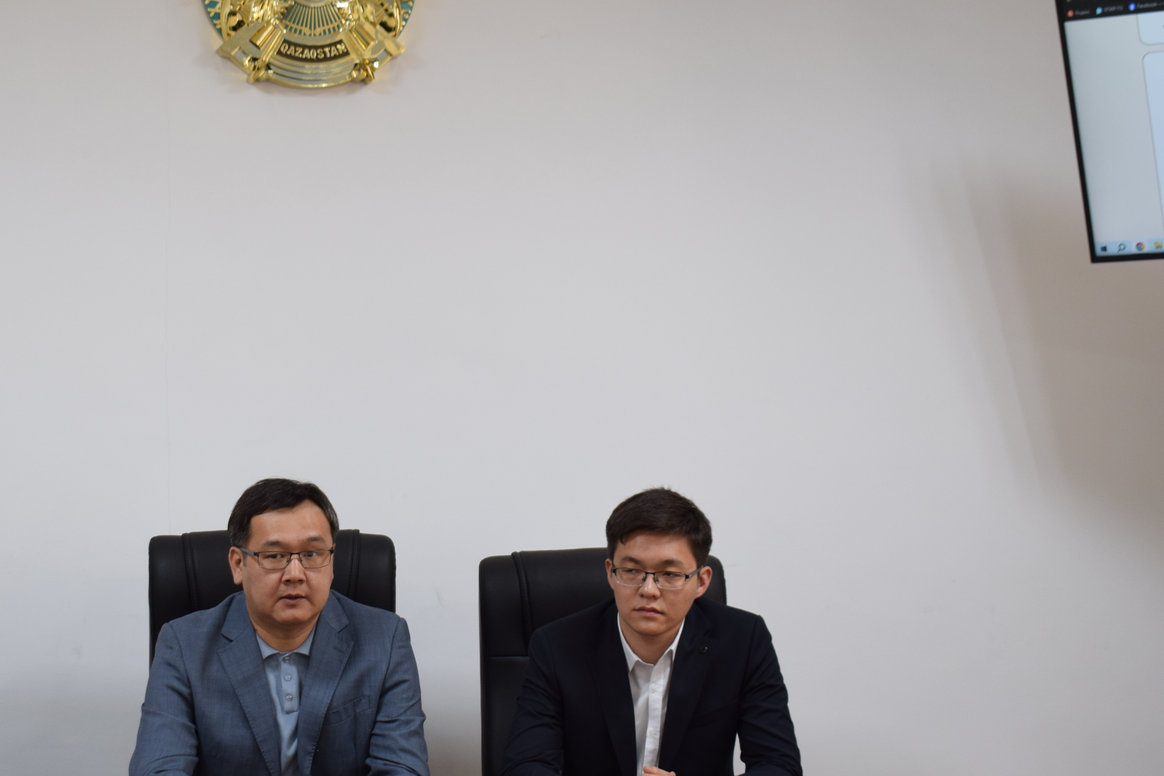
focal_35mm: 79
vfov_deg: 17.3
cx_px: 330
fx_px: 2554
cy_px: 462
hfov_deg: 25.4
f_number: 4.5
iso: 400
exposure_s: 1/60
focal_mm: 32
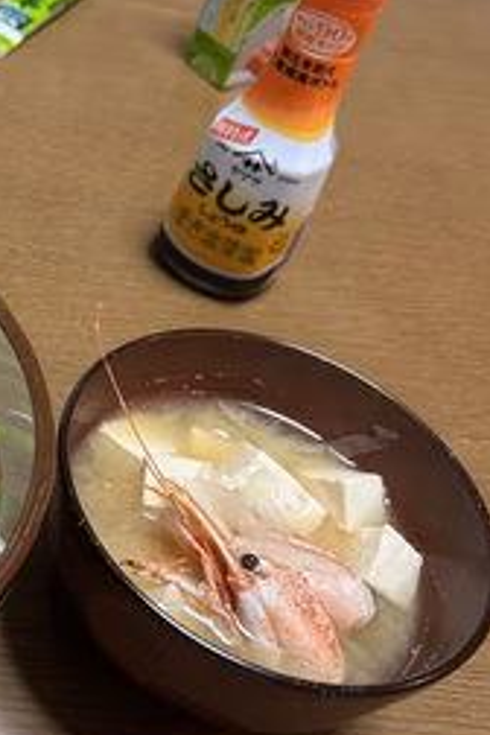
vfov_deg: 45.4
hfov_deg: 27.7
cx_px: -85
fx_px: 878
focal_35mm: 43
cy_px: 376
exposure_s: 1/50
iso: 200
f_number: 1.5
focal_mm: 5.7
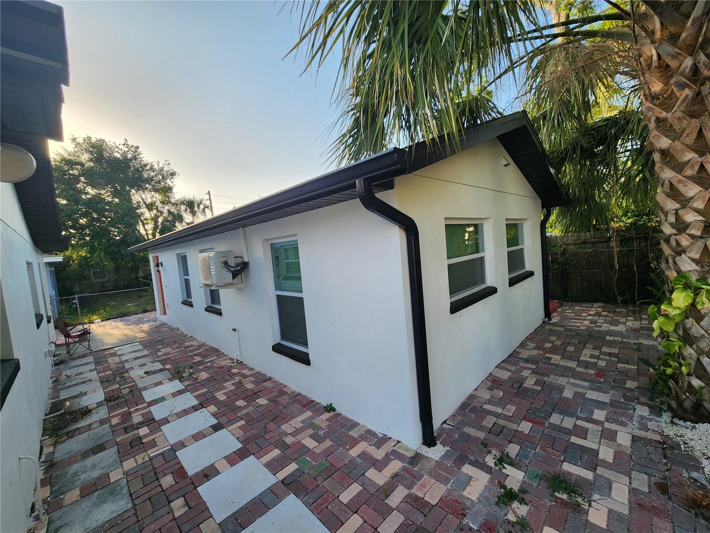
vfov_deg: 89.9
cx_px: 355
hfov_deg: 106.2
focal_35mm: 13
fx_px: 267
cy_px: 266
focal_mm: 2.2
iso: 50
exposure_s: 1/484
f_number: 2.2
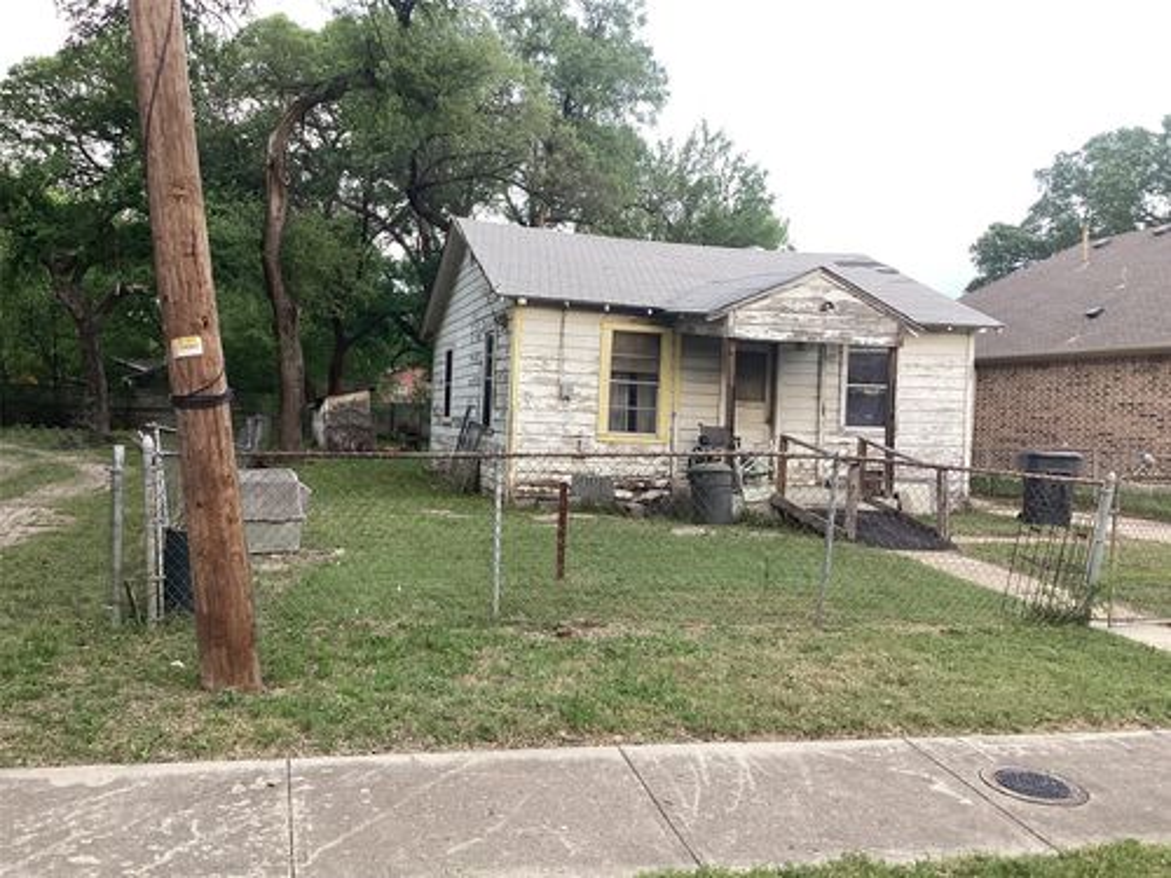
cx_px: 586
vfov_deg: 45.4
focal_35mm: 31
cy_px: 439
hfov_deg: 58.4
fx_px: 1049
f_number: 2.4
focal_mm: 3.3
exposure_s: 1/120
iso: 80
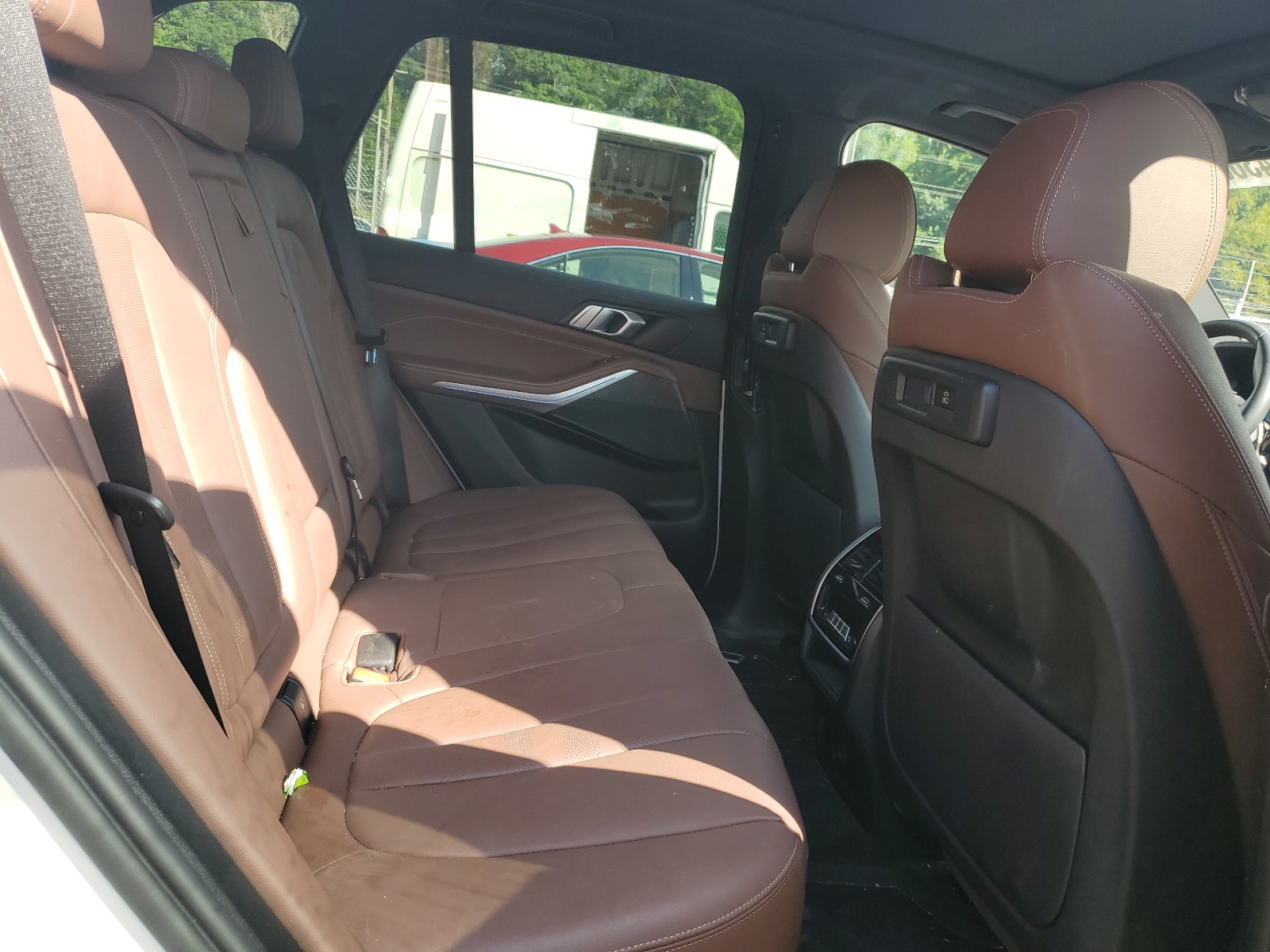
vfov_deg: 53.1
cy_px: 476
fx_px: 954
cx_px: 635
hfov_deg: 67.3
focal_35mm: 26
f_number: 1.5
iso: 50
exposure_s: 1/333
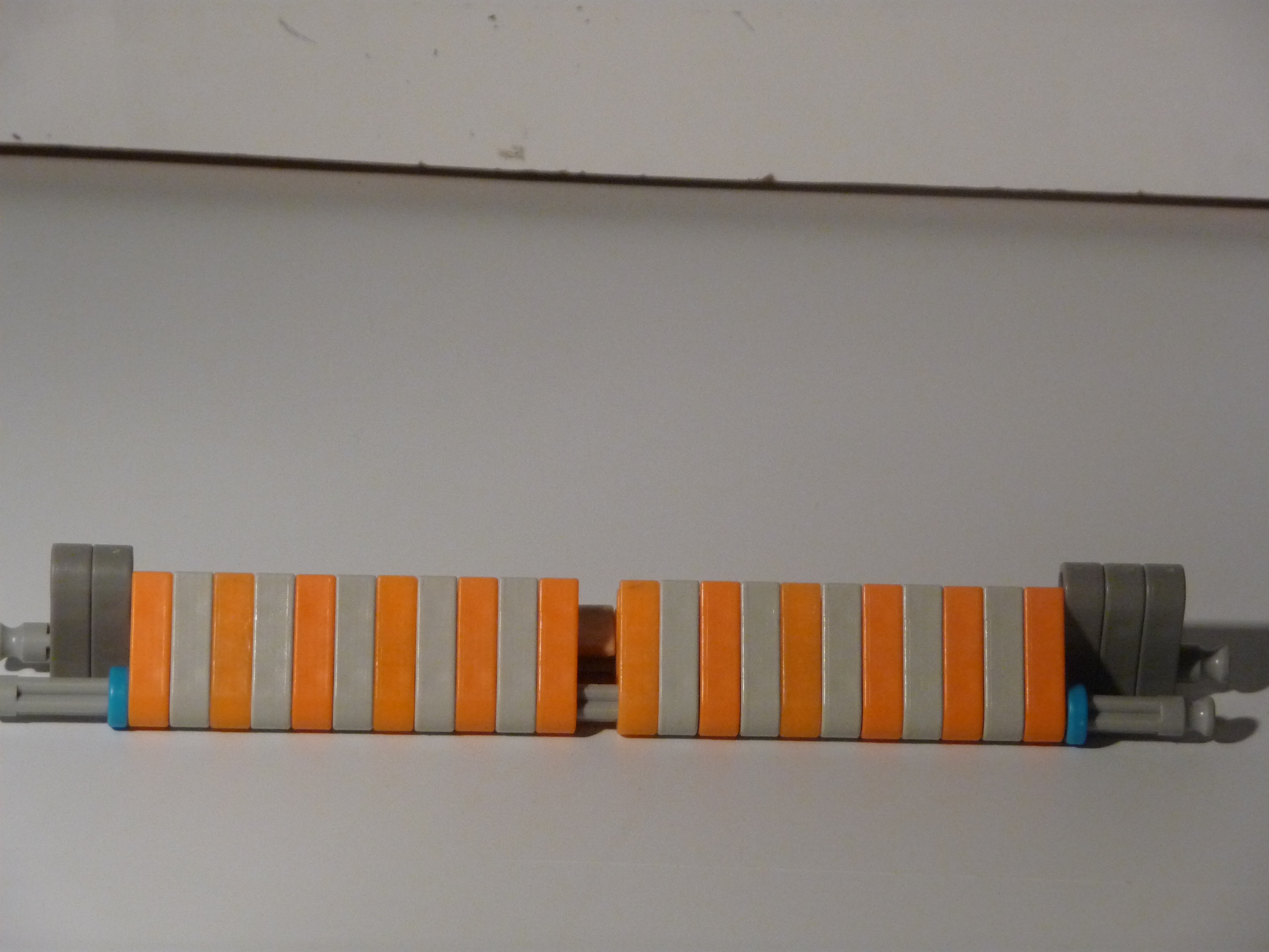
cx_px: 634
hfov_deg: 12.5
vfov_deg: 9.4
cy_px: 476
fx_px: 5792
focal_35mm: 158
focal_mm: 27.1
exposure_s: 1/40
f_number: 4.8
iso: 400
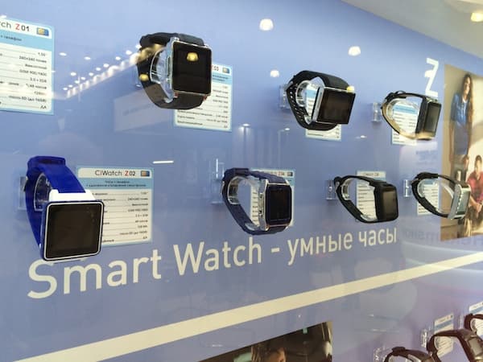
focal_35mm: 30
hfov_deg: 60.0
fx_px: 419
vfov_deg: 46.8
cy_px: 181
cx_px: 242
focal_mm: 4.12
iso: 64
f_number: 2.2
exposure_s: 1/120
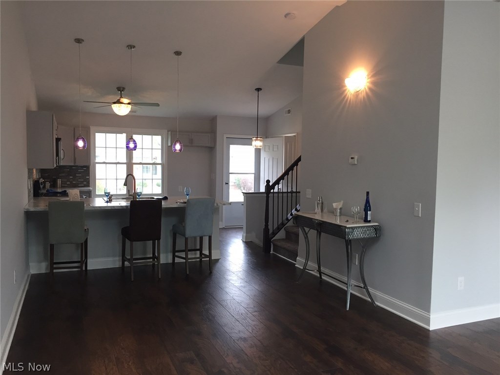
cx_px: 250
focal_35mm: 29
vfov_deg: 48.2
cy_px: 188
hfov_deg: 61.7
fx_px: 419
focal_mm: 4.15
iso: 32
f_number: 2.2
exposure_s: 1/30
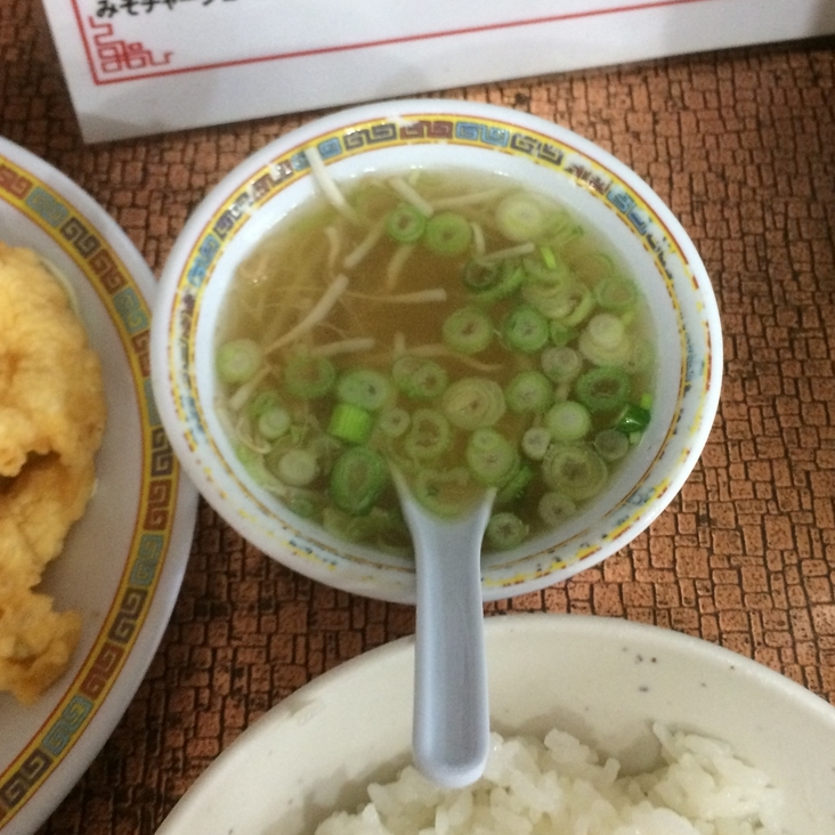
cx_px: 415
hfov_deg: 40.0
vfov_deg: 40.0
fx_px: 1146
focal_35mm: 42
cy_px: 387
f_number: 2.2
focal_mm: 4.15
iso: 320
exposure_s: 1/30
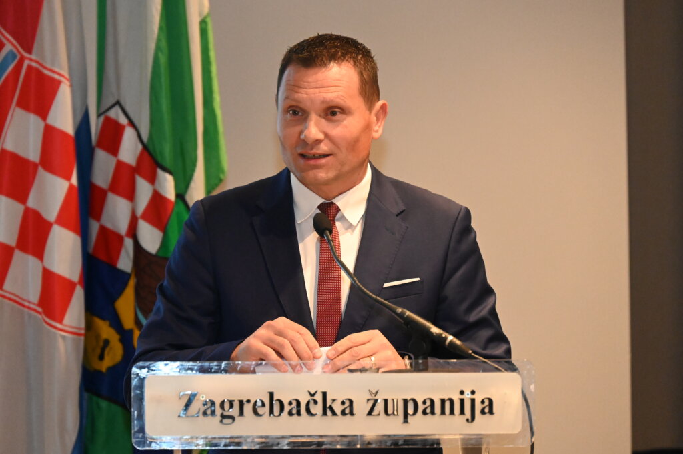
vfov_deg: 7.6
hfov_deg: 11.4
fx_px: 3412
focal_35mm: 180
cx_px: 342
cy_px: 227
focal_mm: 180
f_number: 6.3
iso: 12800
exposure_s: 1/200
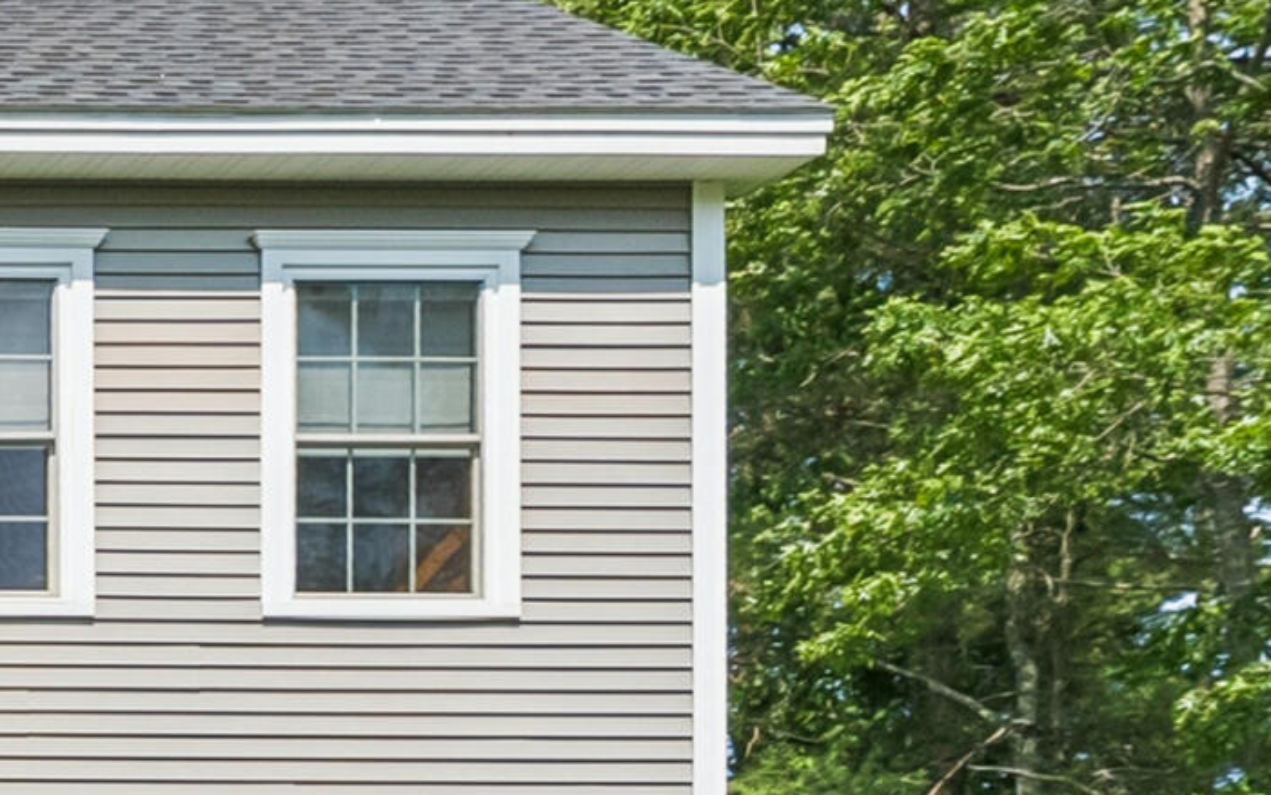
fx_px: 2876
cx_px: -1362
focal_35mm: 83
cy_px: 745
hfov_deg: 17.1
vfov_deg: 15.5
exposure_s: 1/1600
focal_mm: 19
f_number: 7.1
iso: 640
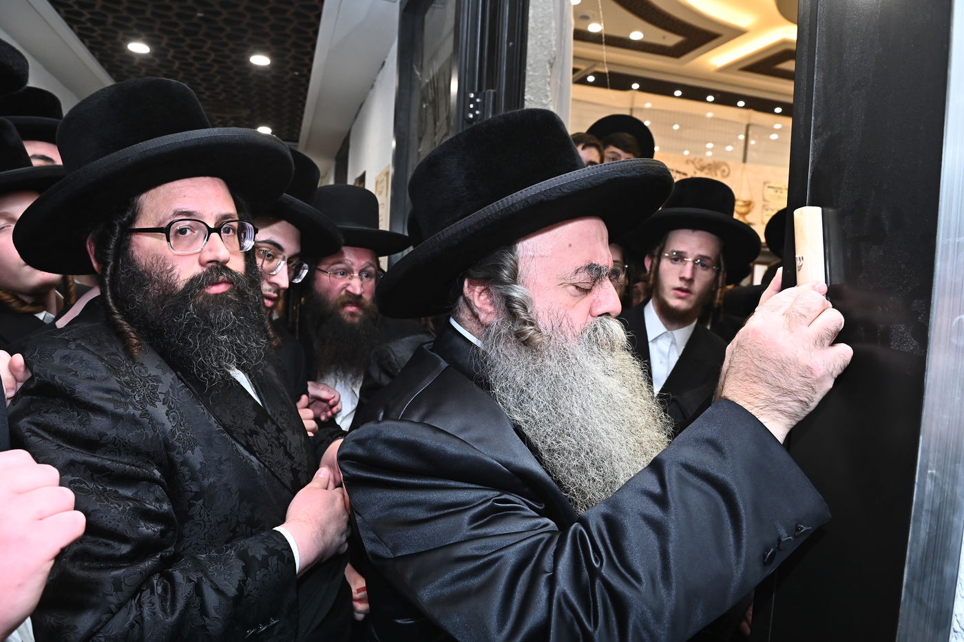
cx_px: 482
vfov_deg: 53.1
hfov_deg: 73.8
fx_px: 642
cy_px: 321
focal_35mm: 24
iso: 1600
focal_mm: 24
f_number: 7.1
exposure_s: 1/160
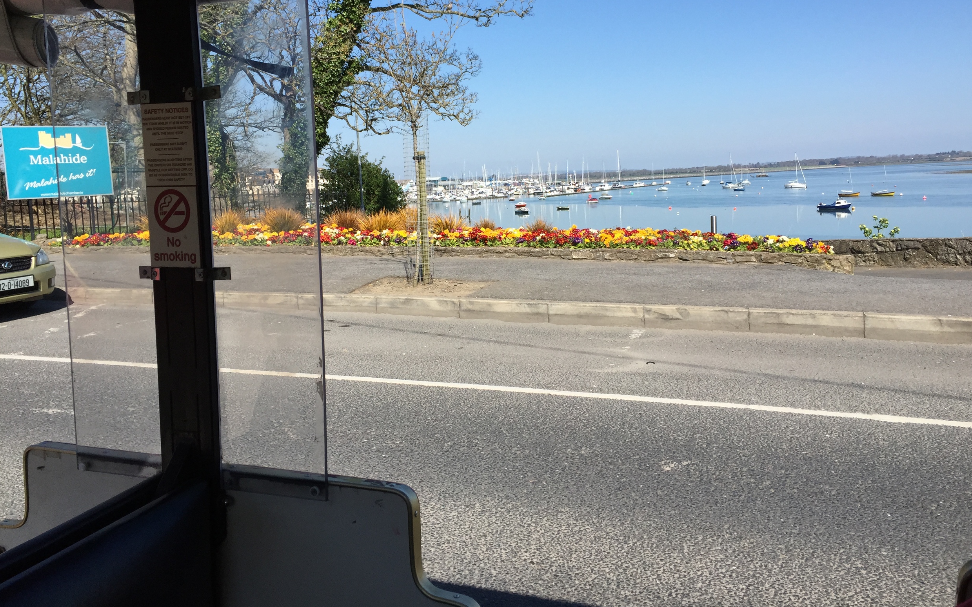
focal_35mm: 31
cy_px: 245
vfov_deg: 40.4
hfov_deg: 61.2
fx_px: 821
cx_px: 485
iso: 32
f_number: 2.2
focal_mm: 4.15
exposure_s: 1/1883
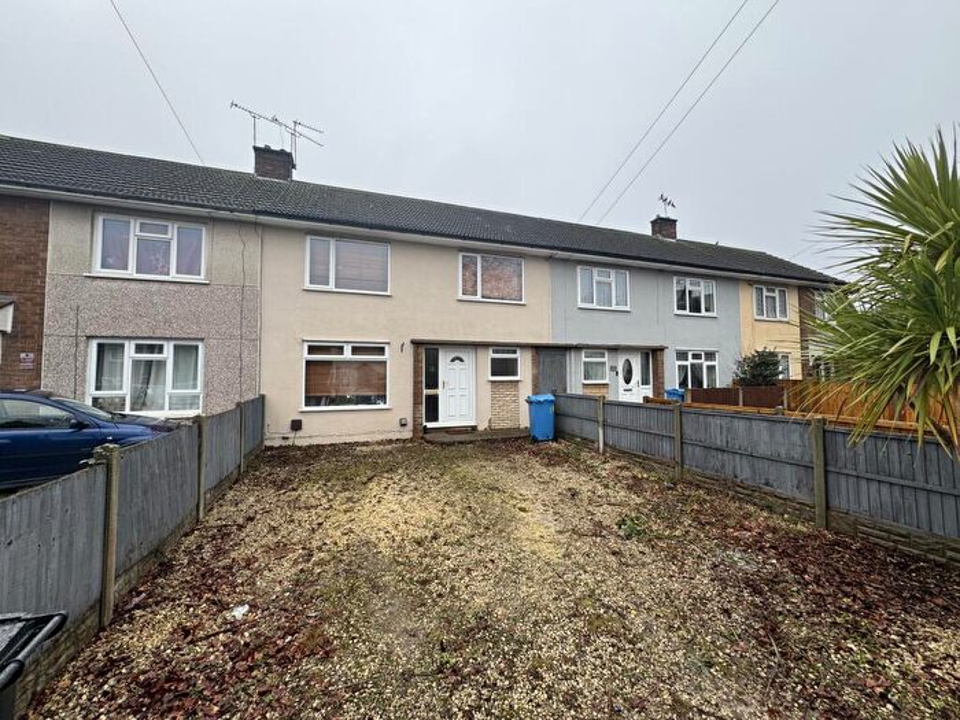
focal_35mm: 14
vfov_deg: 85.7
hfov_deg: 102.1
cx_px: 480
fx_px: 388
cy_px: 360
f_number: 2.2
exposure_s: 1/99
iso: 40
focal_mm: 2.22
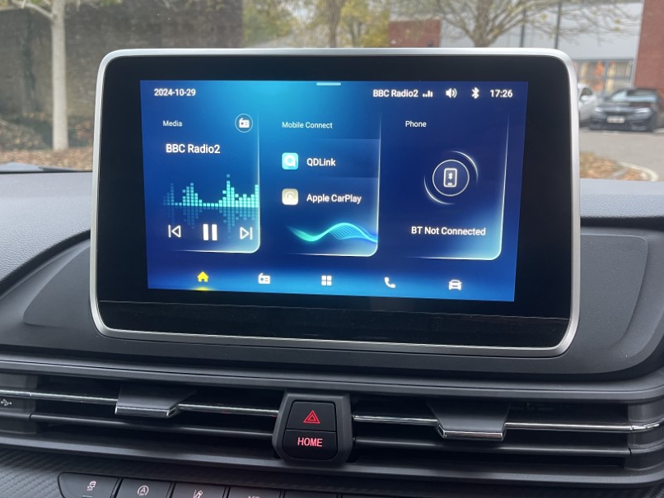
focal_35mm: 31
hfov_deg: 58.3
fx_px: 595
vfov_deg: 45.4
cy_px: 263
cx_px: 334
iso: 200
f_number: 1.6
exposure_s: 1/50
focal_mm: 5.1
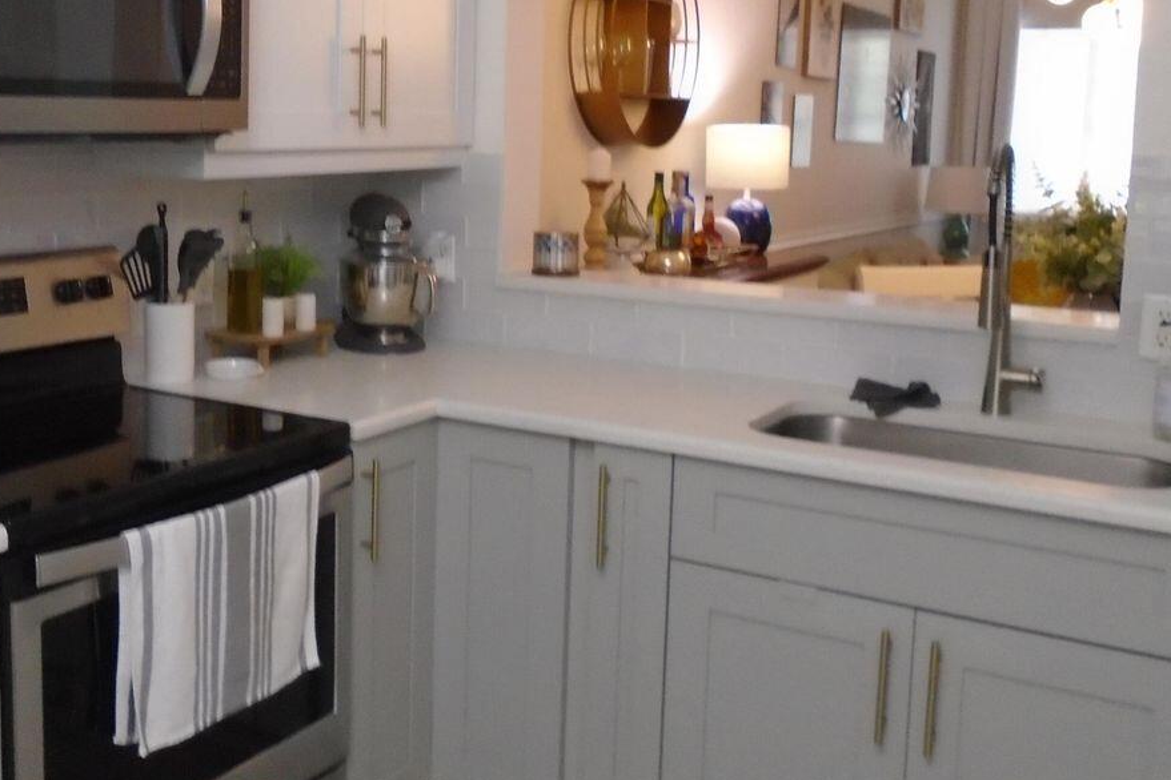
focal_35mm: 42
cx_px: 399
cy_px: 276
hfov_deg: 45.8
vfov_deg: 31.7
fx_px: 1366
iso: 400
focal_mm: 4.6
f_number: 3.2
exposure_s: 1/25
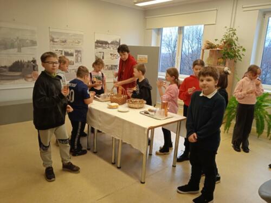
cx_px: 136
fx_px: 219
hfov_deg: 63.4
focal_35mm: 28
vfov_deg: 49.7
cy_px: 102
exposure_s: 1/33.3
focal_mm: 3.43
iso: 300
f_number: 2.2
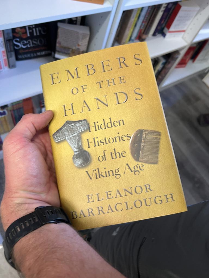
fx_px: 209
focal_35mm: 26
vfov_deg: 67.3
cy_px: 139
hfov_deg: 53.1
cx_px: 104
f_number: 1.5
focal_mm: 5.7
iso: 160
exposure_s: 1/60
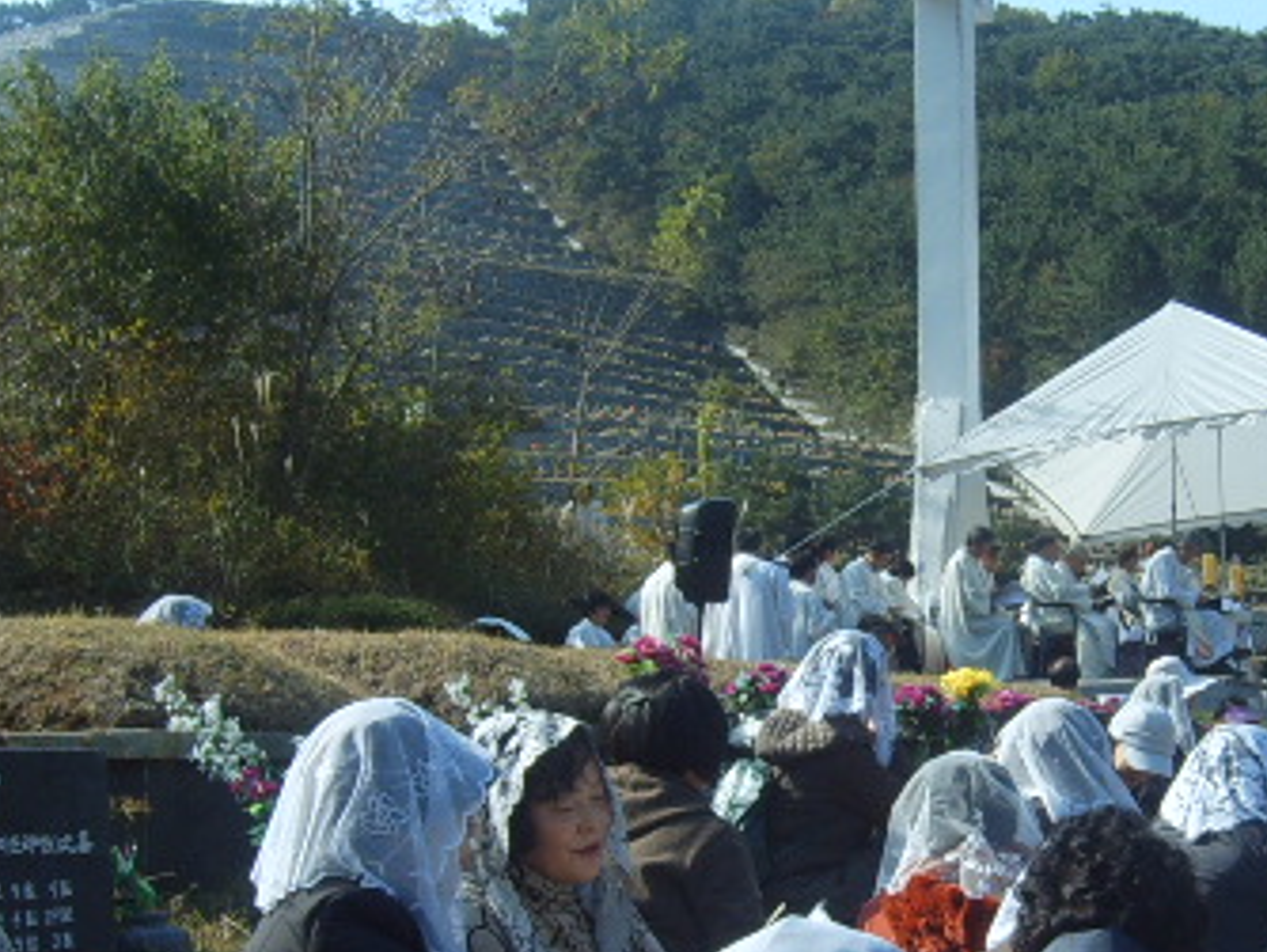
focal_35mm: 67
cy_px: 603
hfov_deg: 28.7
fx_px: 2454
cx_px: 895
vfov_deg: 21.9
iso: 50
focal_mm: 5.8
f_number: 5.8
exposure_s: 1/250
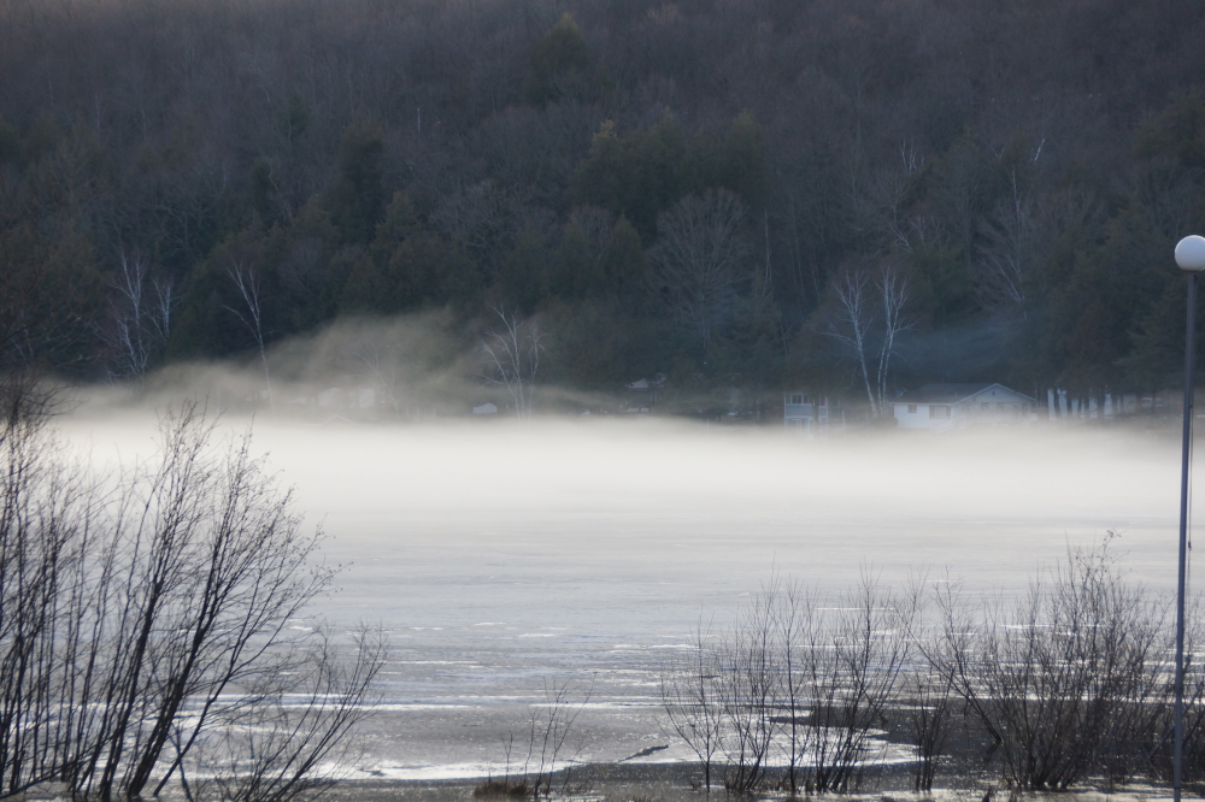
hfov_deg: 11.4
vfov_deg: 7.6
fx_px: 6023
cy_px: 401
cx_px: 602
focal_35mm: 180
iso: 320
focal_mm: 120
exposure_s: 1/200
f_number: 5.6
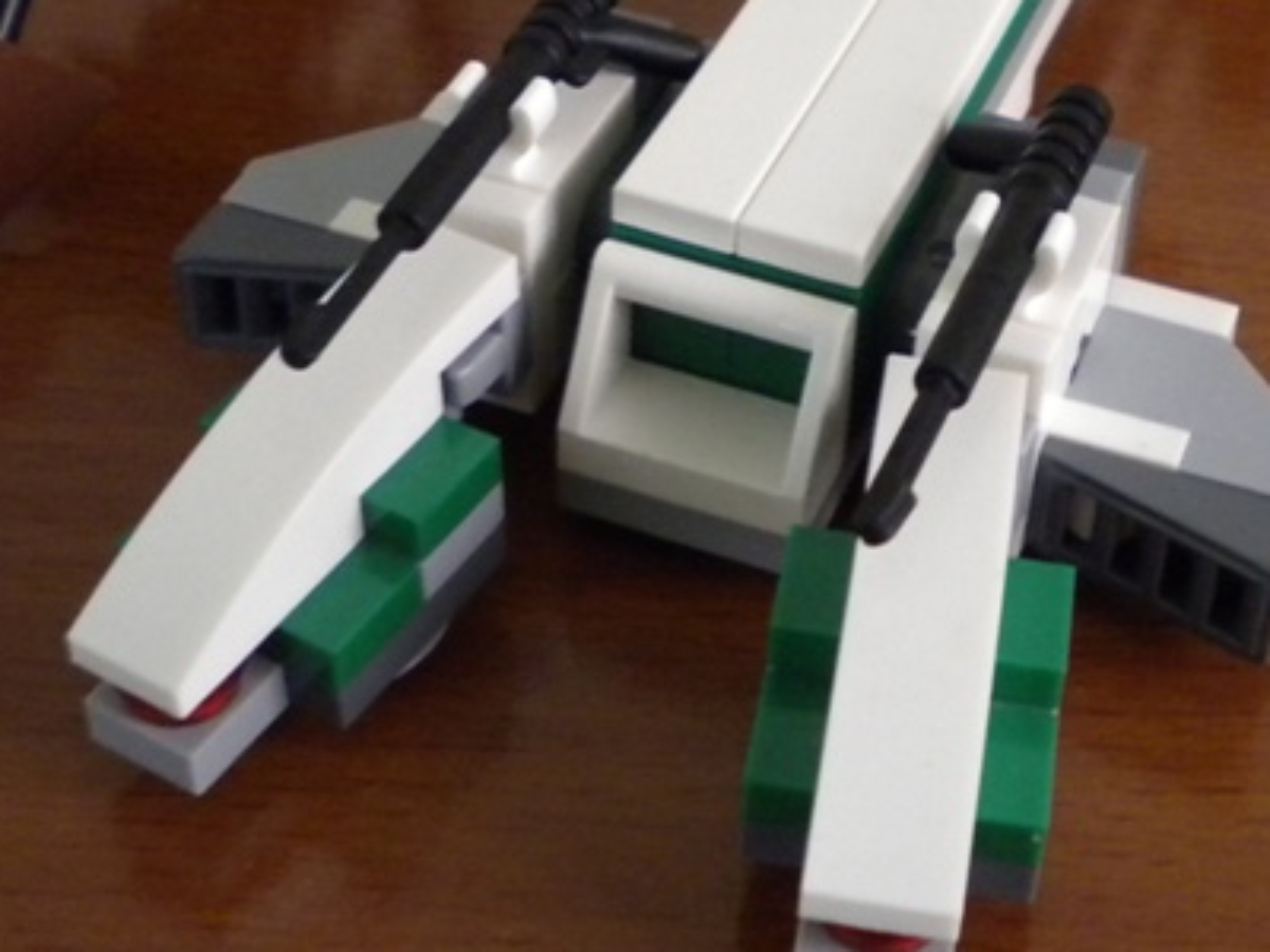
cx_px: 740
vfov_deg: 20.7
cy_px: 130
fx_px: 2568
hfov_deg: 27.7
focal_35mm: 70
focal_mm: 6.3
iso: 400
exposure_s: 1/10.1
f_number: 3.1
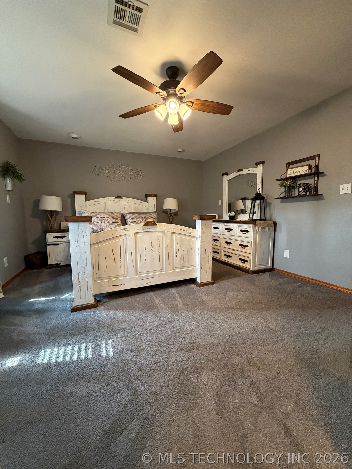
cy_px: 234
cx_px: 176
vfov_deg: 102.1
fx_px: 190
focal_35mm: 14
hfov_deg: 85.7
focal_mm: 2.22
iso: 400
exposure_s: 1/60
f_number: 2.2
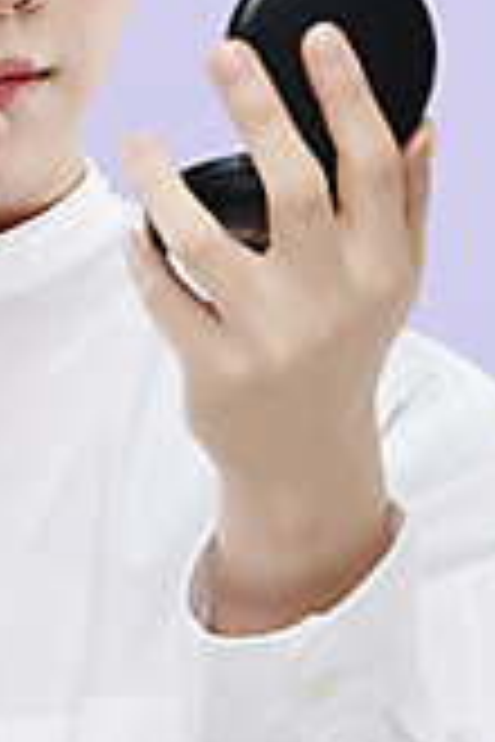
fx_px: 10023
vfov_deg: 4.2
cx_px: 2
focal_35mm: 486
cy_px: 157
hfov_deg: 2.8
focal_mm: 200
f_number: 8
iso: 31
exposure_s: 1/125
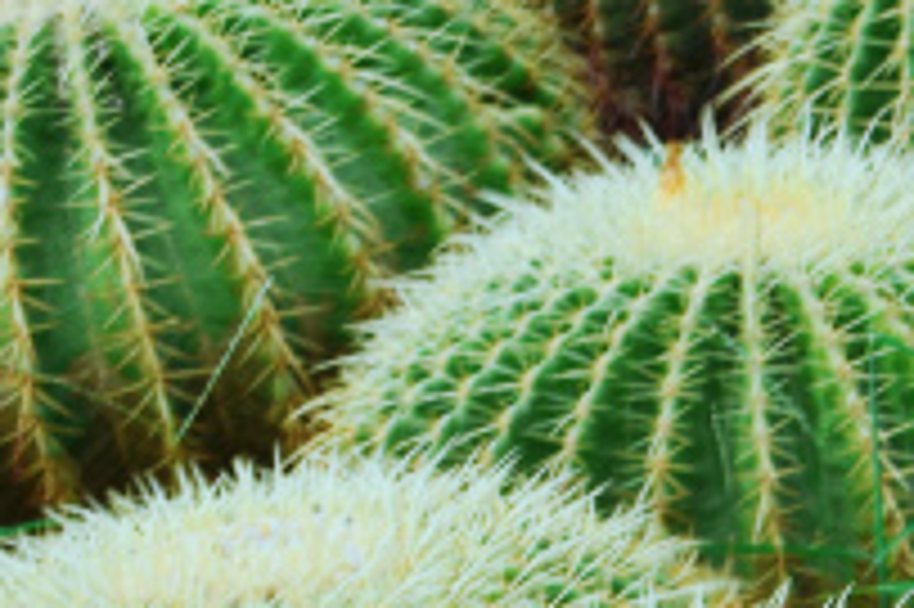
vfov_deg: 5.1
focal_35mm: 266
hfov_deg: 7.1
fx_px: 6748
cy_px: 775
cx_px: 2571
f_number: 8
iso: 110
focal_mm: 30
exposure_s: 1/60
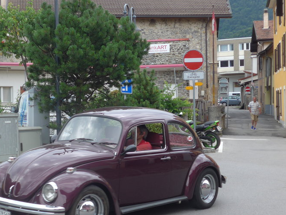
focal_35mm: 74
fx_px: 612
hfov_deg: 26.2
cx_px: 102
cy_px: 131
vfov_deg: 19.9
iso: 80
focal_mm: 8.4
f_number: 2.8
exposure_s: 1/320
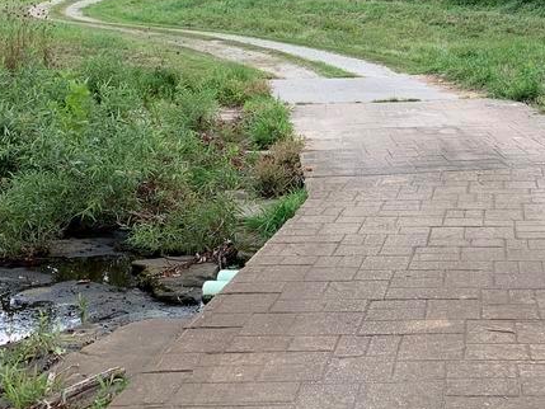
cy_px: 28
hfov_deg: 30.5
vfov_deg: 23.0
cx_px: 427
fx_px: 976
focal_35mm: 62
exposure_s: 1/122
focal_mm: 4.25
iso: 32
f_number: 1.8
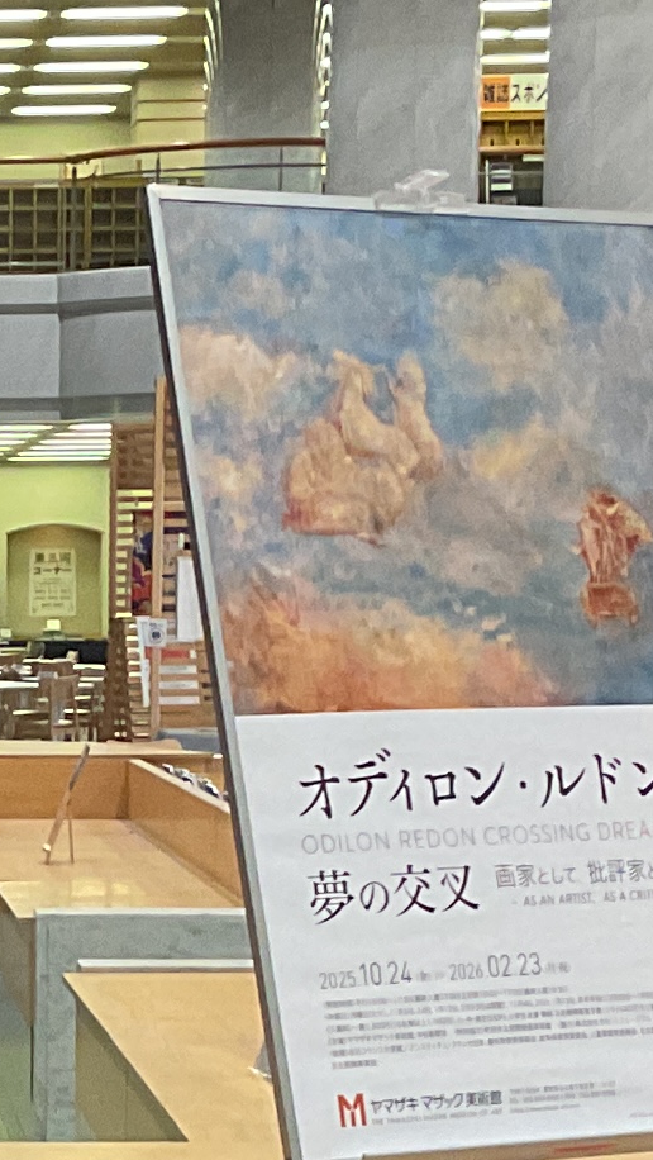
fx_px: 4274
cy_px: 1109
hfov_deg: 8.5
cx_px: -376
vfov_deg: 15.2
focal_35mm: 139
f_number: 1.8
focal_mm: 3
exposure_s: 1/60
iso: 125
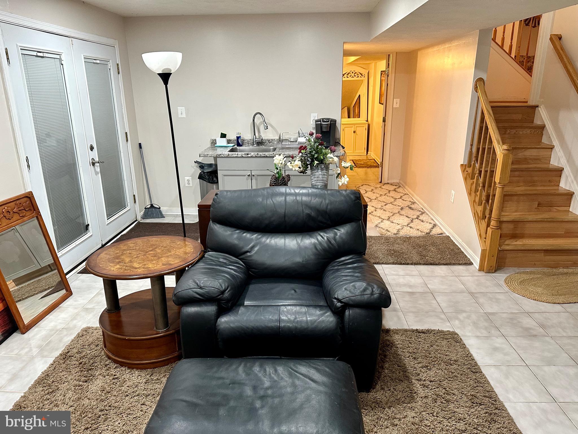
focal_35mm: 24
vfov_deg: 56.8
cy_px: 217
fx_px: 401
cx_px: 289
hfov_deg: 71.6
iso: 400
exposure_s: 1/60
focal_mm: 6.86
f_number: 1.78
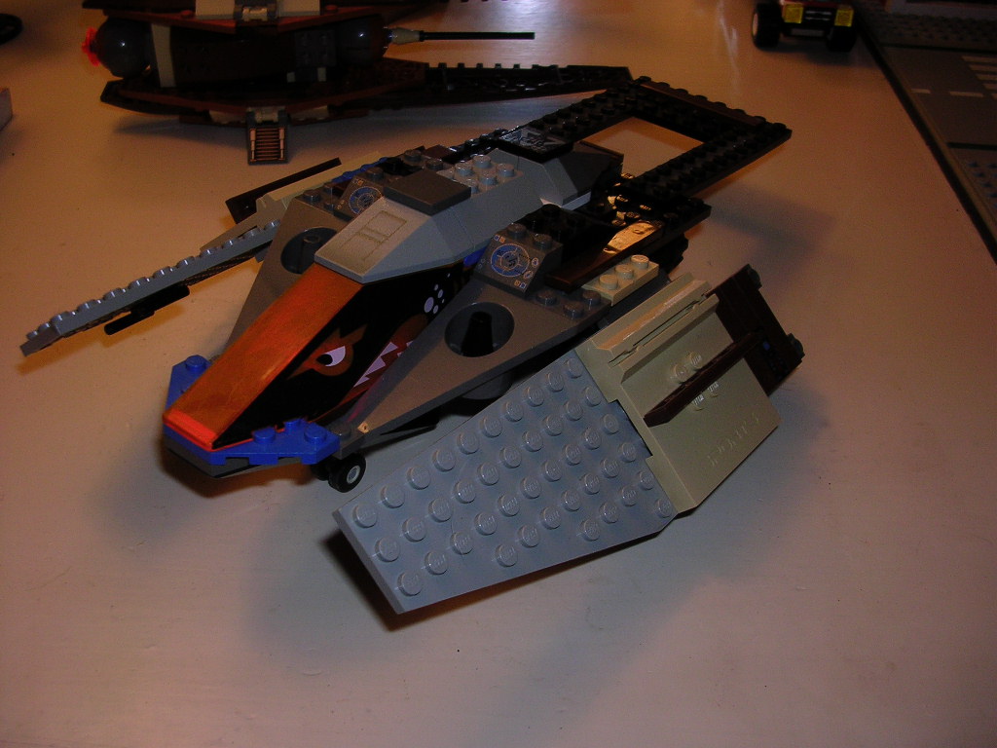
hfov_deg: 49.0
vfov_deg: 37.7
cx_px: 498
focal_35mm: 38
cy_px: 374
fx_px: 1094
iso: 50
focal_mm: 5.8
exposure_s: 1/60.1
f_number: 2.8
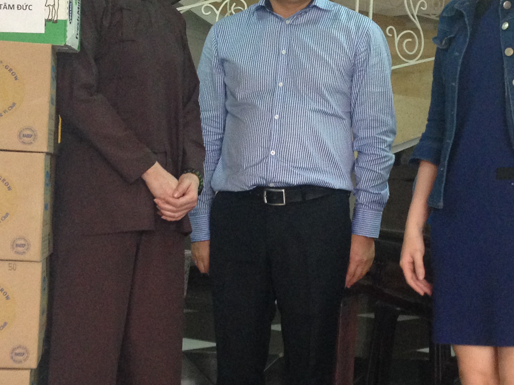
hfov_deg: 25.3
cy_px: 203
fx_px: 1143
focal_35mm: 77
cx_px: 305
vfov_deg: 19.1
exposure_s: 1/20
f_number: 2.4
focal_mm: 4.12
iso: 250
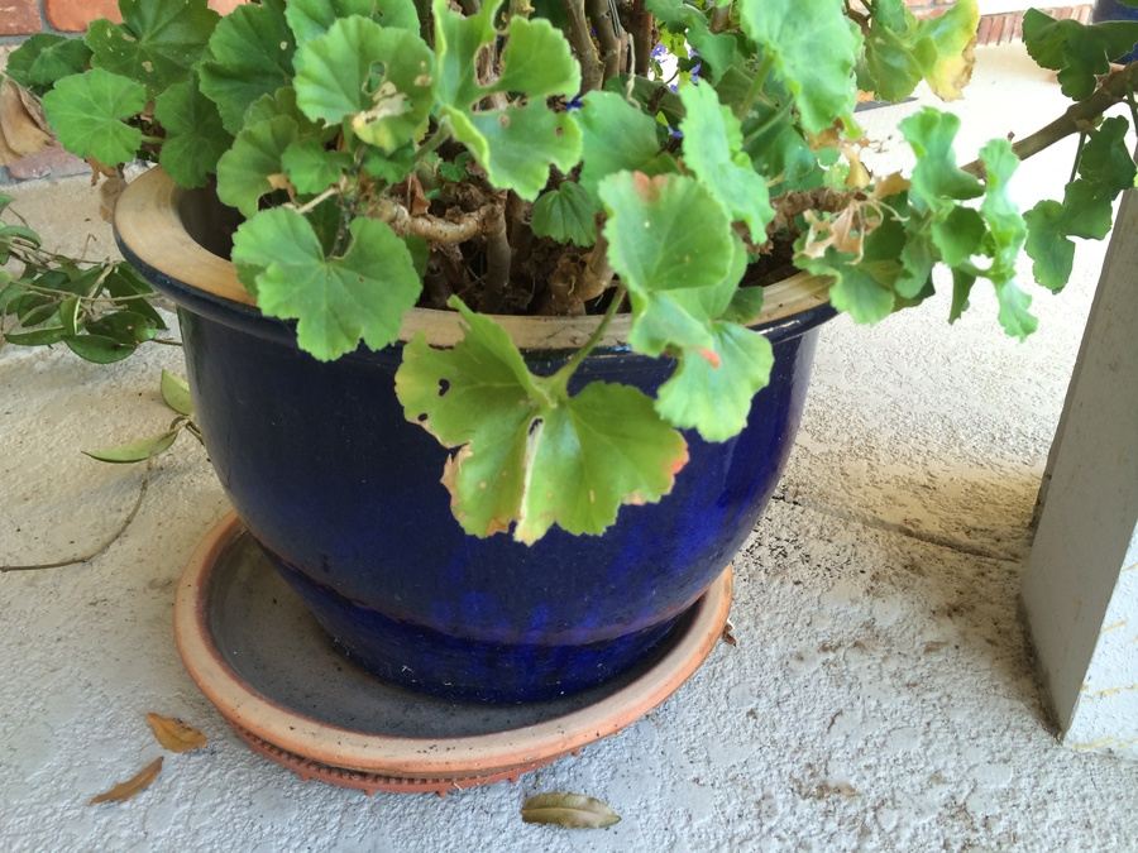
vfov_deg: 46.8
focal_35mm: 30
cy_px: 426
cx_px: 569
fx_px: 986
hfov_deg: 60.0
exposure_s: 1/40
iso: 40
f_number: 2.2
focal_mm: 4.12
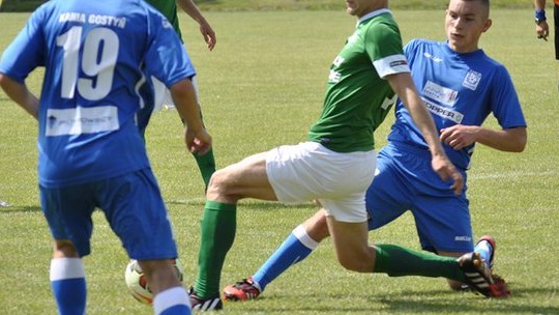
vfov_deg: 5.4
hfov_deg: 9.5
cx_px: 322
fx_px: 3365
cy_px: 135
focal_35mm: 227
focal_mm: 120
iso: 200
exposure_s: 1/800
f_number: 4.8
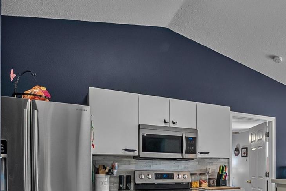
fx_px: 262
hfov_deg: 52.0
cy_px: 167
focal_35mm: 33
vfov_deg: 37.7
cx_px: 245
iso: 320
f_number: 9
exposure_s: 1/13
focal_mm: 10
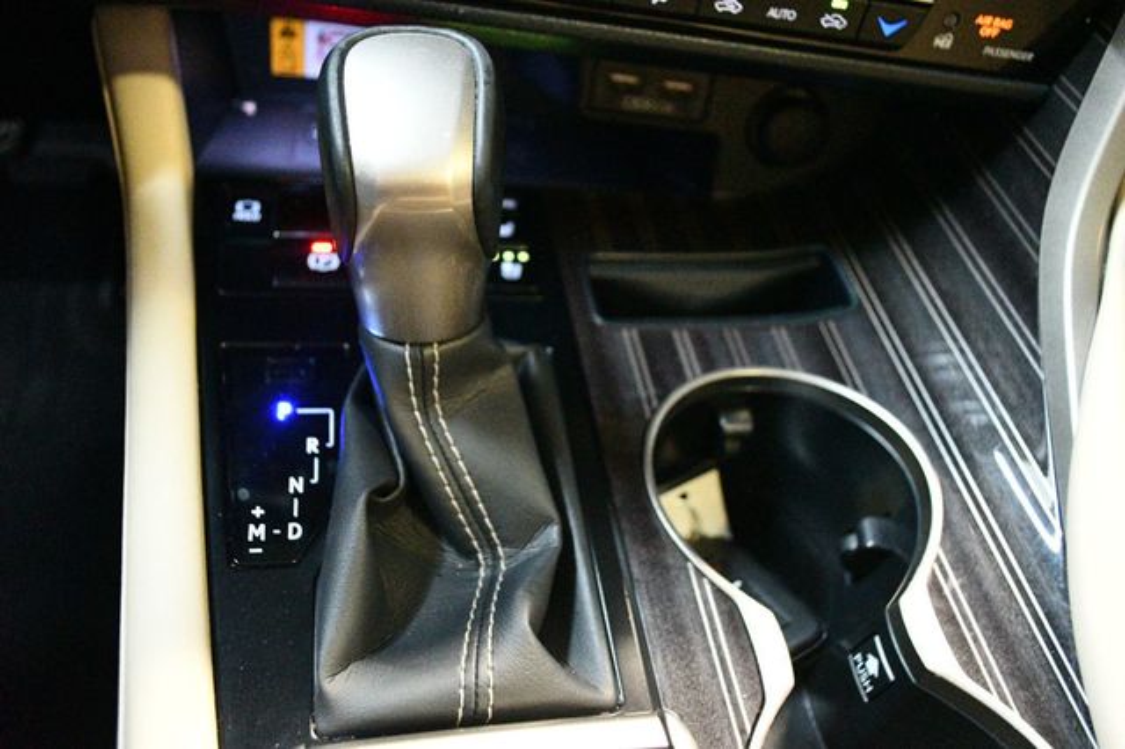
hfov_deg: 62.0
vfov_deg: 43.6
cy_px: 374
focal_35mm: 30
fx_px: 937
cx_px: 562
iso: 12800
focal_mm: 20
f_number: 3.8
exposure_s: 1/40
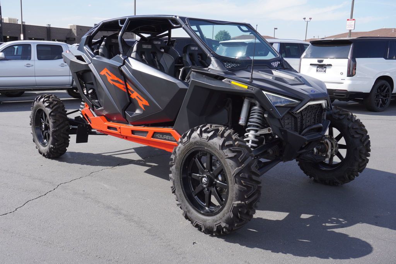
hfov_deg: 53.1
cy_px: 132
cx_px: 198
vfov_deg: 36.9
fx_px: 396
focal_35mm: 36
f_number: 9
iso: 100
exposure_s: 1/125
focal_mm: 24
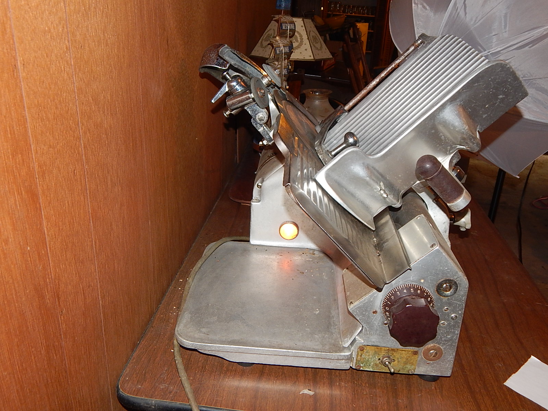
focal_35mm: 31
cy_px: 206
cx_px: 274
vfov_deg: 45.4
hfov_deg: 58.4
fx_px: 491
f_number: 3.2
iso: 200
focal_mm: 5.6
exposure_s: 1/30
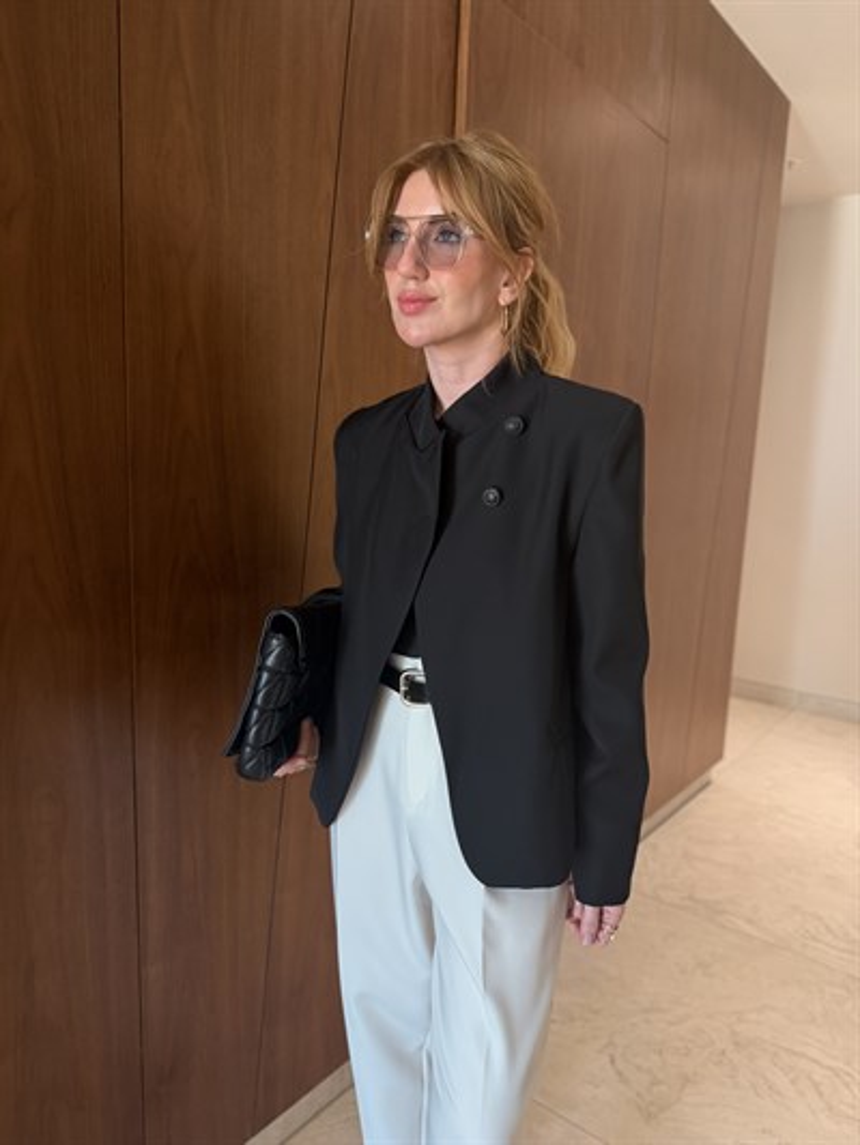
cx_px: 430
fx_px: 795
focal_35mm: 24
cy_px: 572
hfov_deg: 56.8
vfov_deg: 71.6
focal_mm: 6.76
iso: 320
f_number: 1.78
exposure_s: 1/50
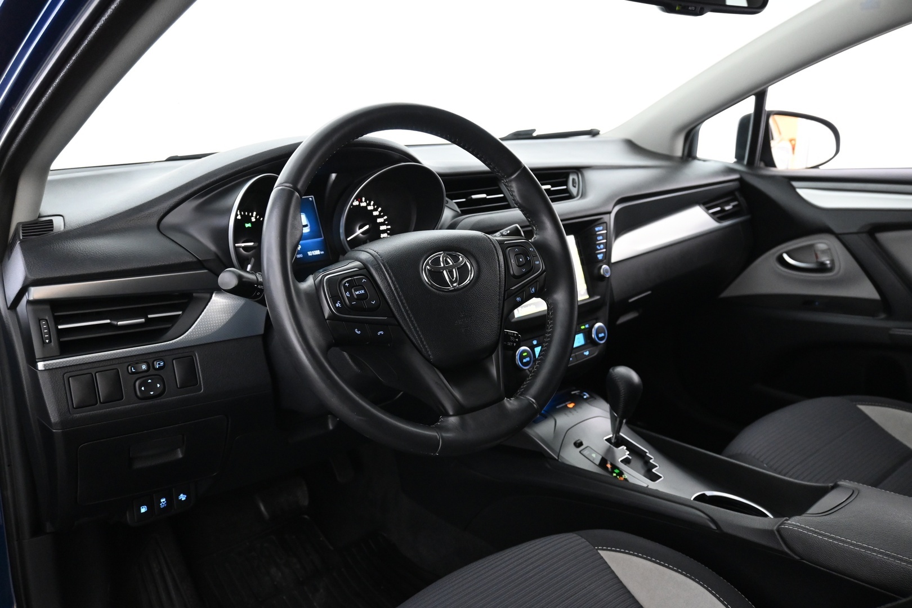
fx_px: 741
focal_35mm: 29
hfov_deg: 63.2
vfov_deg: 44.6
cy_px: 304
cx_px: 456
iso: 2200
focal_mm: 19.5
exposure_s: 1/30
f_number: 3.8
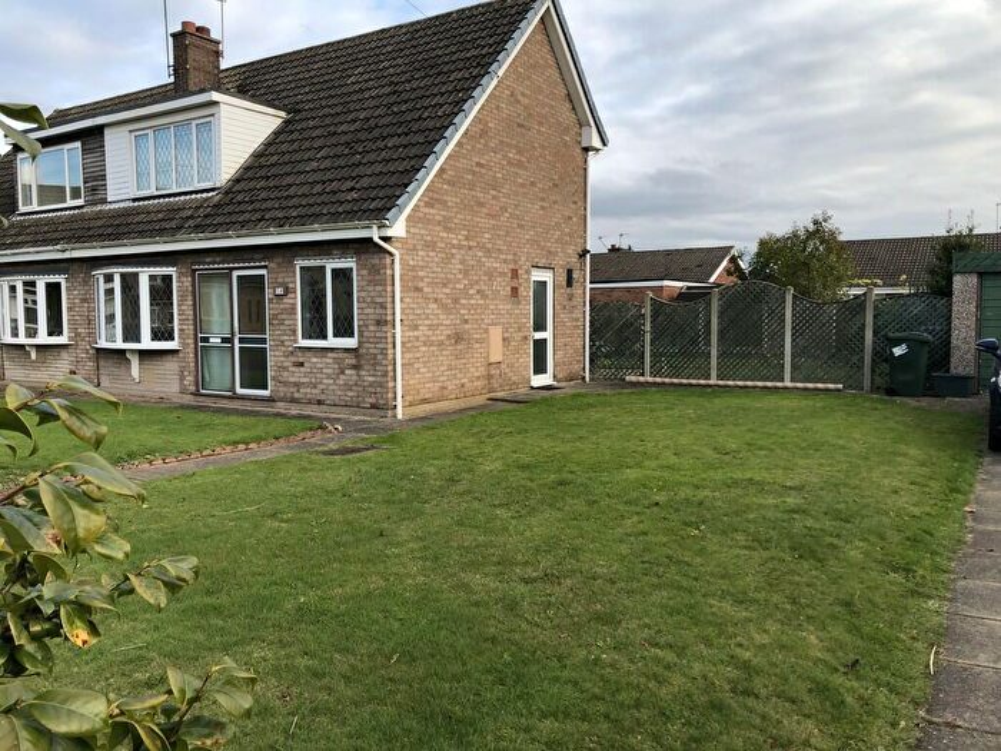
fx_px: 810
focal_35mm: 28
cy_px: 376
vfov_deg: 49.7
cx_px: 500
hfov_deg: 63.4
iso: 20
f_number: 1.8
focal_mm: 3.99
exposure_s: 1/448
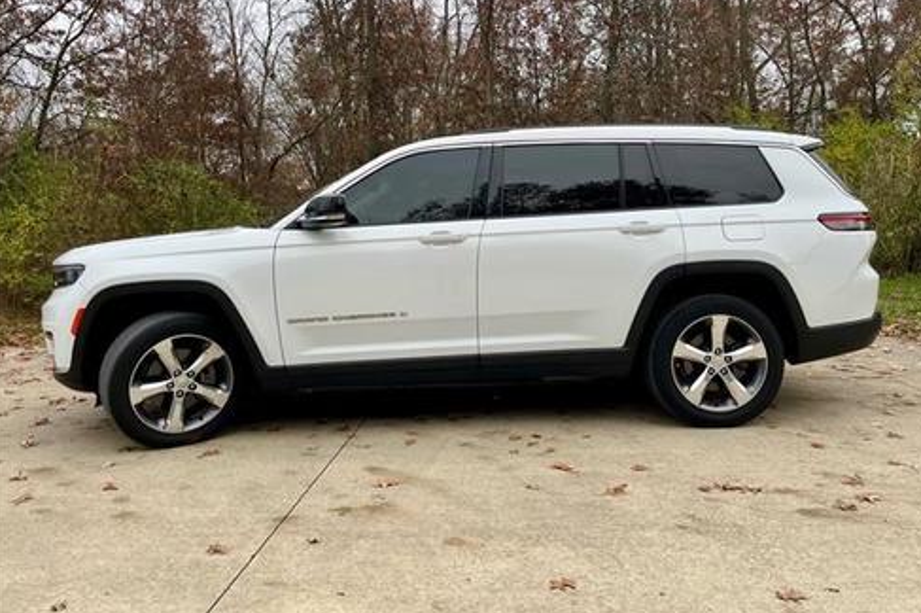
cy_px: 259
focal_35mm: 28
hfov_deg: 65.5
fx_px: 716
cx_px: 471
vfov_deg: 46.2
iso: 50
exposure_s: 1/454
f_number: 1.6
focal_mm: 5.1
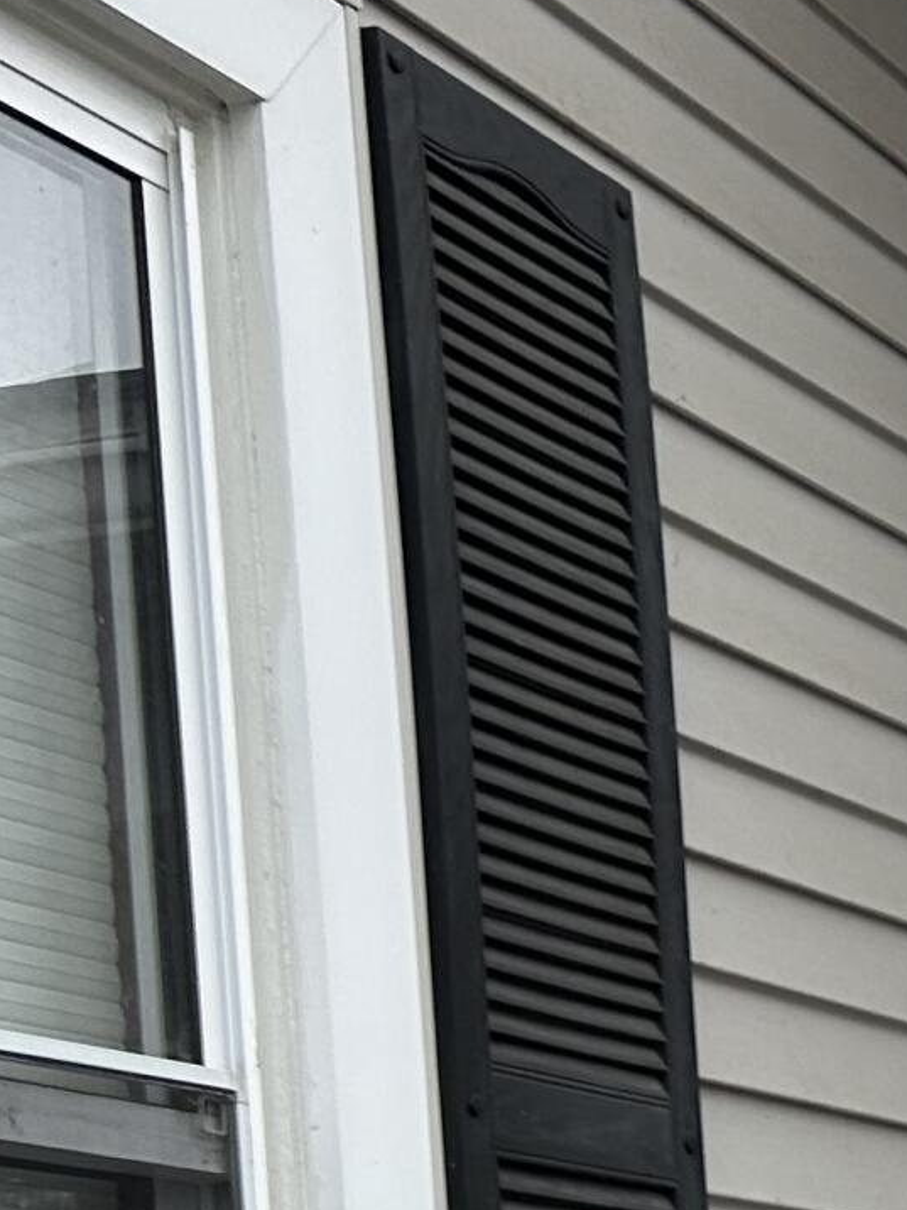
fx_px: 3808
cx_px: 2219
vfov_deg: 17.4
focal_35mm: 109
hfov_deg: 11.2
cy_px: 1335
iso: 50
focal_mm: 5.7
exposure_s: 1/541
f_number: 1.5
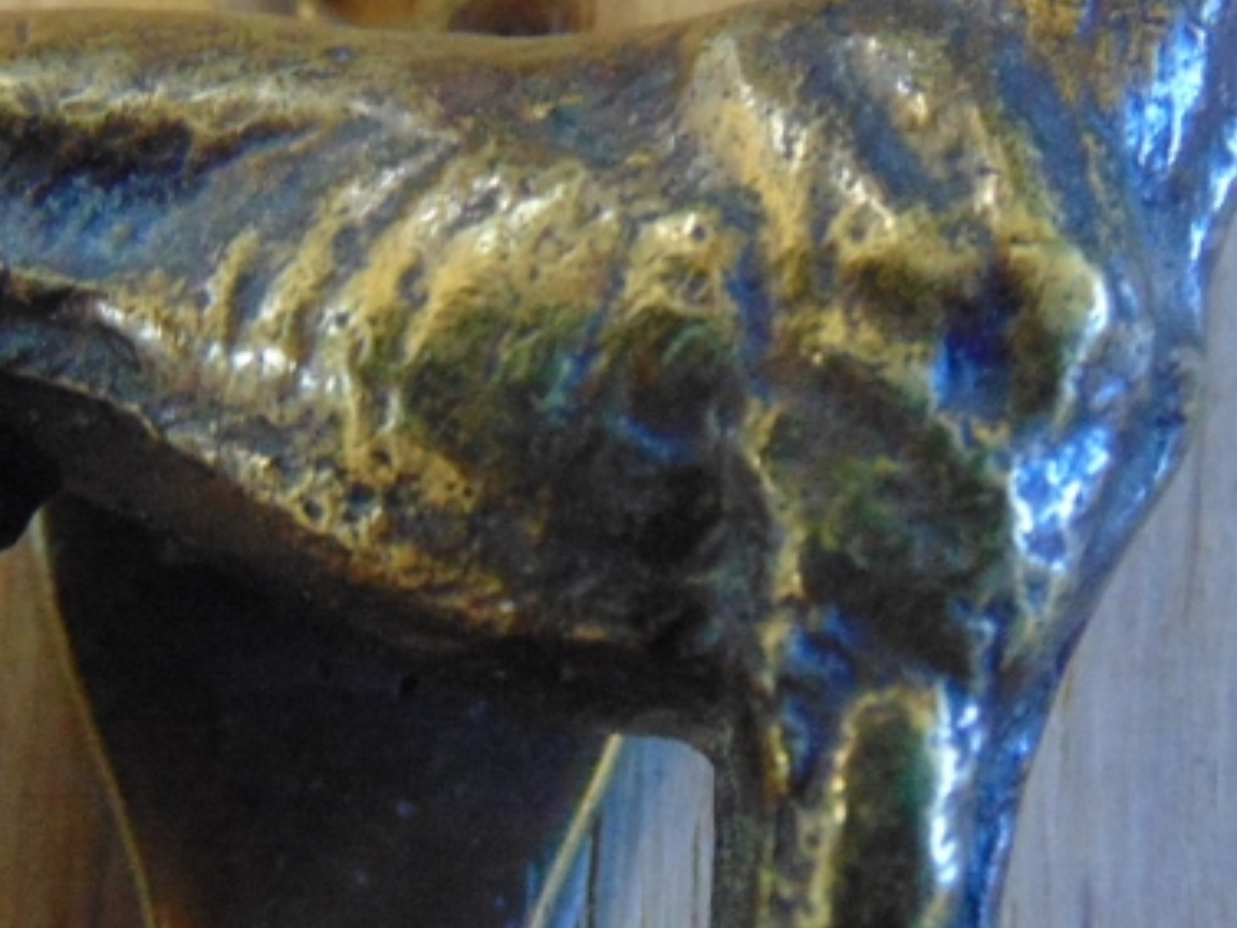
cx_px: 589
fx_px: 2430
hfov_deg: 28.6
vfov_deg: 21.6
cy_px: 359
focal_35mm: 68
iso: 500
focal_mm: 4.5
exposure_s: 1/30
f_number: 3
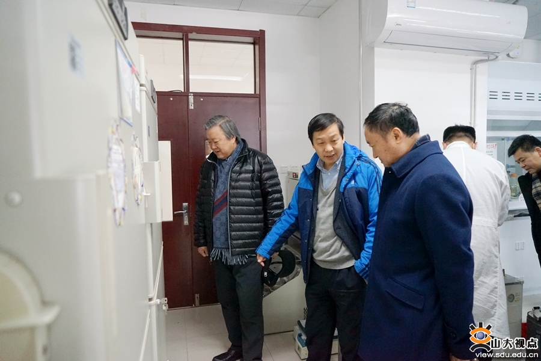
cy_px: 180
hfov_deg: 73.7
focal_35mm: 24
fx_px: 361
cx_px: 270
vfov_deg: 53.1
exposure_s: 1/160
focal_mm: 24
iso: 3200
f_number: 4
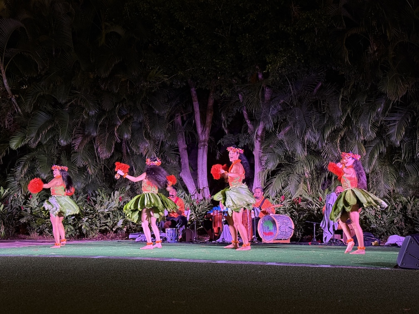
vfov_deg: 30.3
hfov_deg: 39.7
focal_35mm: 48
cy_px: 157
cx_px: 210
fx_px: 581
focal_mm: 6.76
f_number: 1.78
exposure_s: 1/40
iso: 320
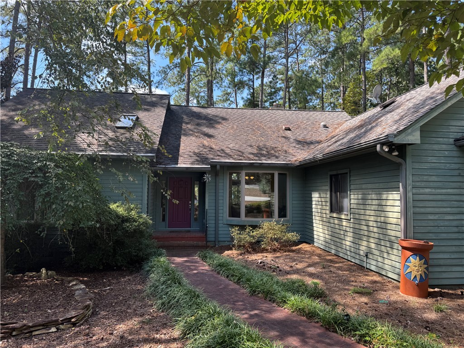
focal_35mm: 24
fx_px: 322
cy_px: 174
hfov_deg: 71.6
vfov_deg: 56.8
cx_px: 232
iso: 80
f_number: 1.78
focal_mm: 6.76
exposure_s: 1/558
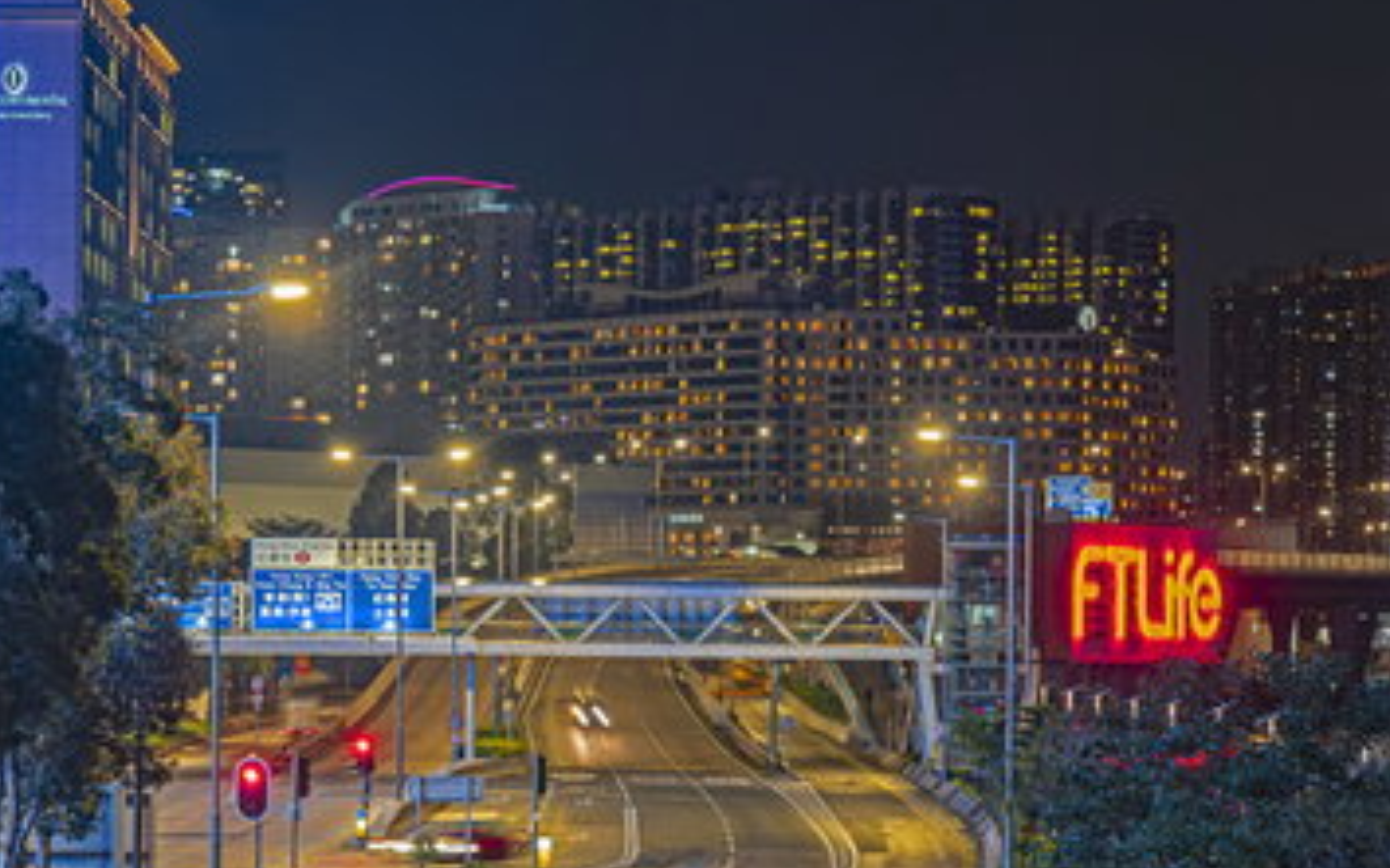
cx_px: 491
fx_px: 4090
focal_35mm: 108
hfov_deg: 19.2
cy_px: 626
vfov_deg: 12.1
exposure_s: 1/1.25
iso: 100
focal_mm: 50
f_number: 5
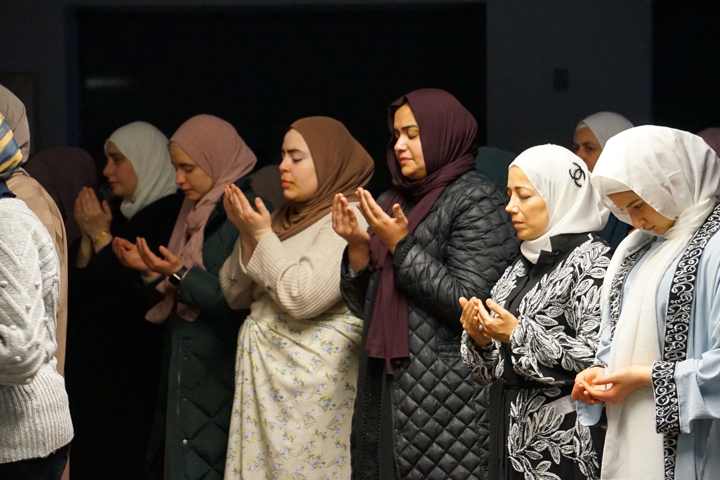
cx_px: 360
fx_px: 3000
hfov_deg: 13.7
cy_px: 240
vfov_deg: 9.1
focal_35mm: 150
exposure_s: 1/50
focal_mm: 100
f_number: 5.6
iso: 6400
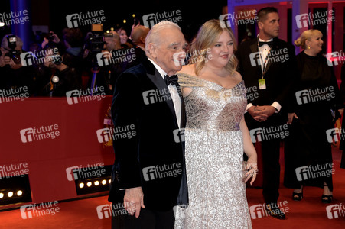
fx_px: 747
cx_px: 172
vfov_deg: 17.5
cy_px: 114
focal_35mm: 78
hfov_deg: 26.0
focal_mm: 78
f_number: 5.6
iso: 1250
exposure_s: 1/250
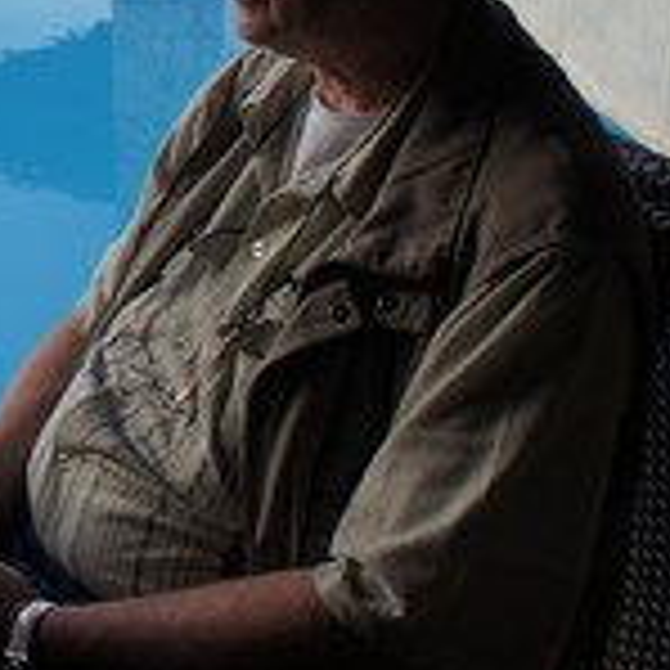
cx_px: -297
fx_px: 1555
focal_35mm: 71
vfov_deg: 23.4
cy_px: 13
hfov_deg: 21.1
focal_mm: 18
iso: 200
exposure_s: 1/160
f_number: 7.1
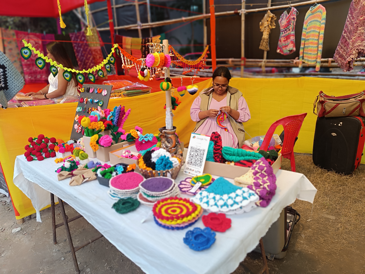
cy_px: 137
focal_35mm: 24
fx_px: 253
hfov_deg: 71.6
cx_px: 182
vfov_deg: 56.8
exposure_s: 1/99.2
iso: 101
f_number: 1.79
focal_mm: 4.71
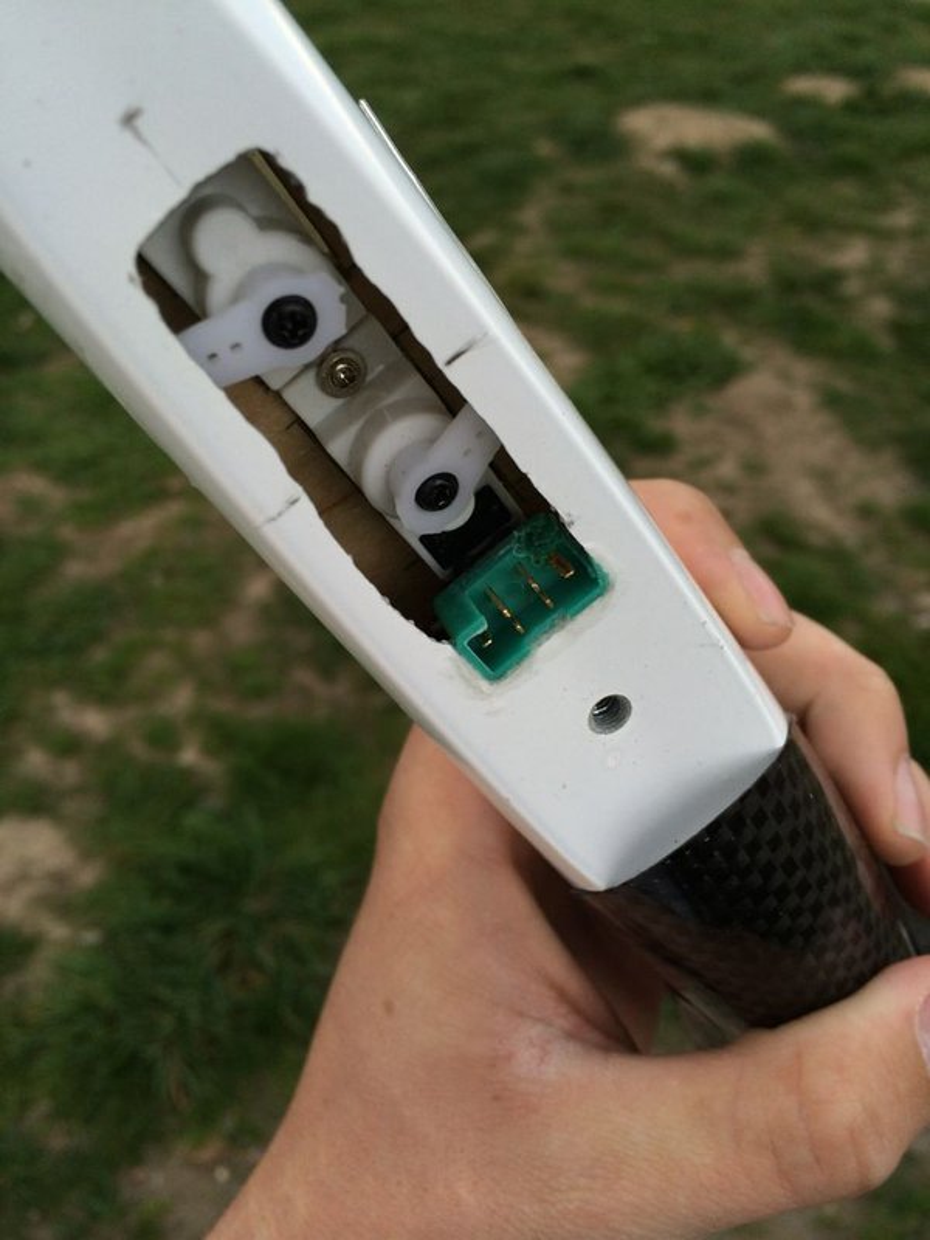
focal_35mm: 30
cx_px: 465
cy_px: 620
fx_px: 1075
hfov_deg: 46.8
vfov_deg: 60.0
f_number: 2.2
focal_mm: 4.12
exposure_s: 1/60
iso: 40
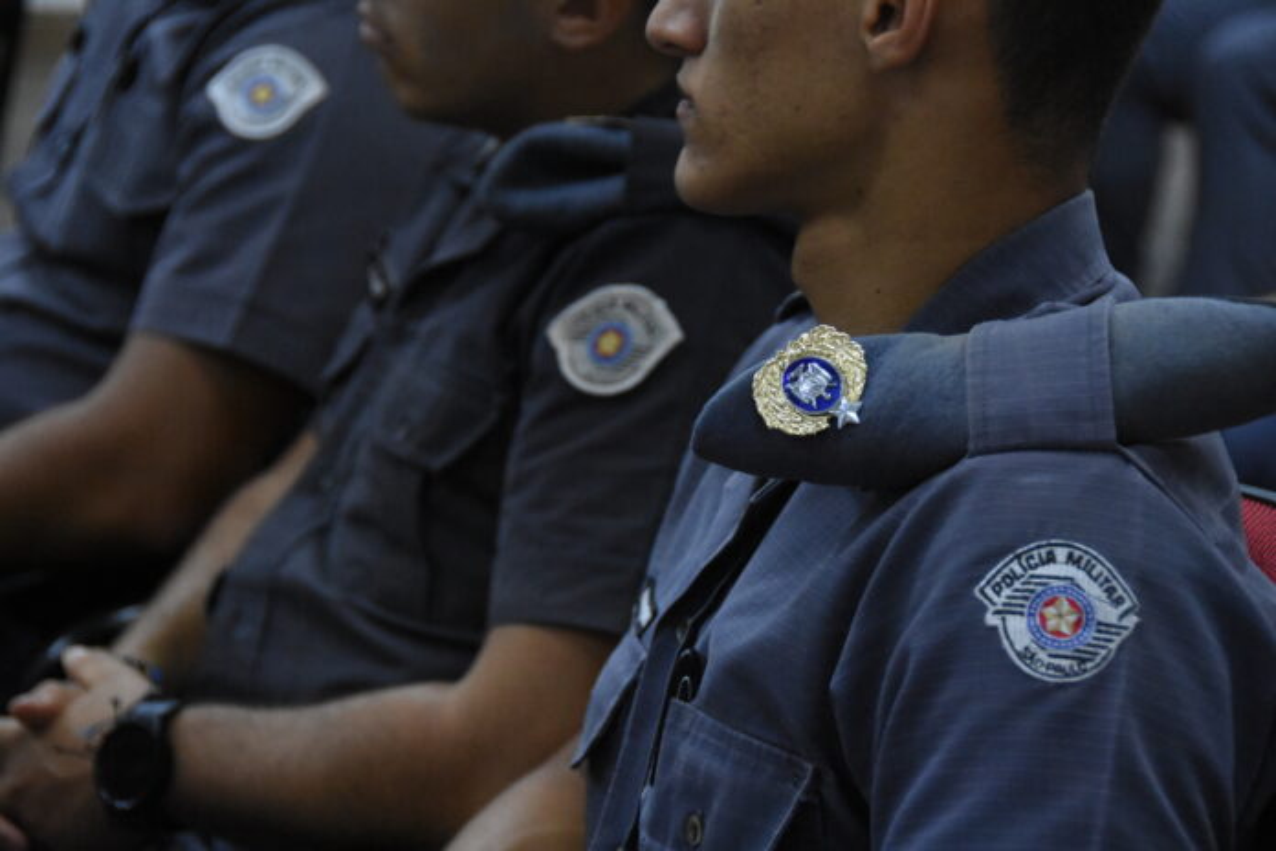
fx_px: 5050
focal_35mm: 142
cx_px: 638
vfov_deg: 9.6
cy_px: 426
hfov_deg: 14.4
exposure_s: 1/160
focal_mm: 95
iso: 6400
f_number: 5.3
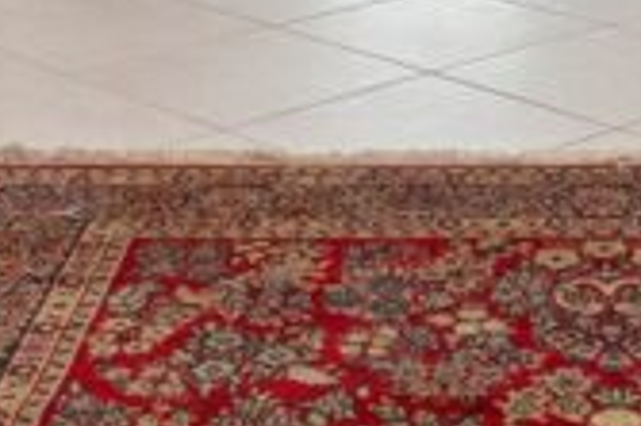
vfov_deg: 9.9
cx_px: 557
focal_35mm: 123
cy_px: -549
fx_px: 2188
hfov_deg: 16.5
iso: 500
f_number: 8
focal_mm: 20
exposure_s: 1/5
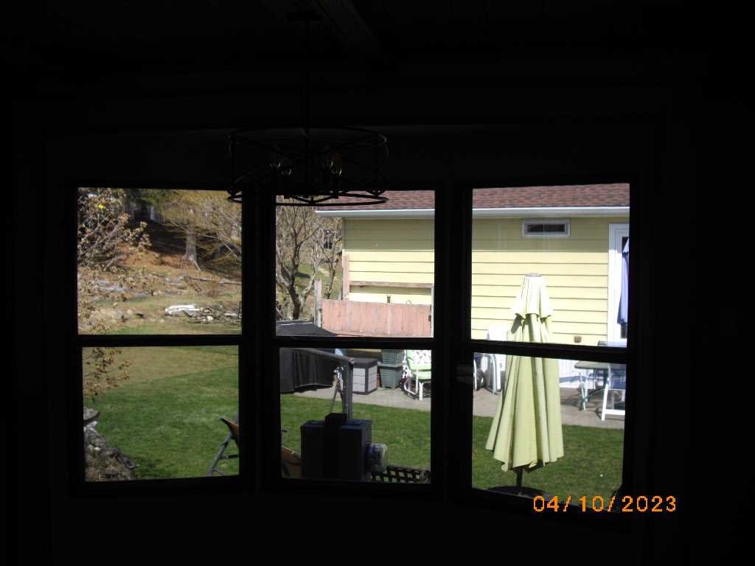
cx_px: 378
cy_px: 283
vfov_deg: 37.7
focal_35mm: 38
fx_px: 829
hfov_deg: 49.0
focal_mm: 7.9
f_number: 2.8
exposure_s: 1/500
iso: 64
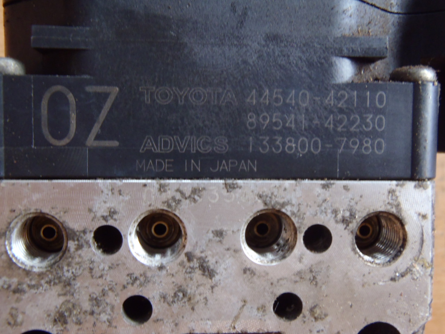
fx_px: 476
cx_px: 222
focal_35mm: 37
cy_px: 167
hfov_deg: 50.1
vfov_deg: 38.7
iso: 250
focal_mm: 6.64
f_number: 4.7
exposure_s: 1/4
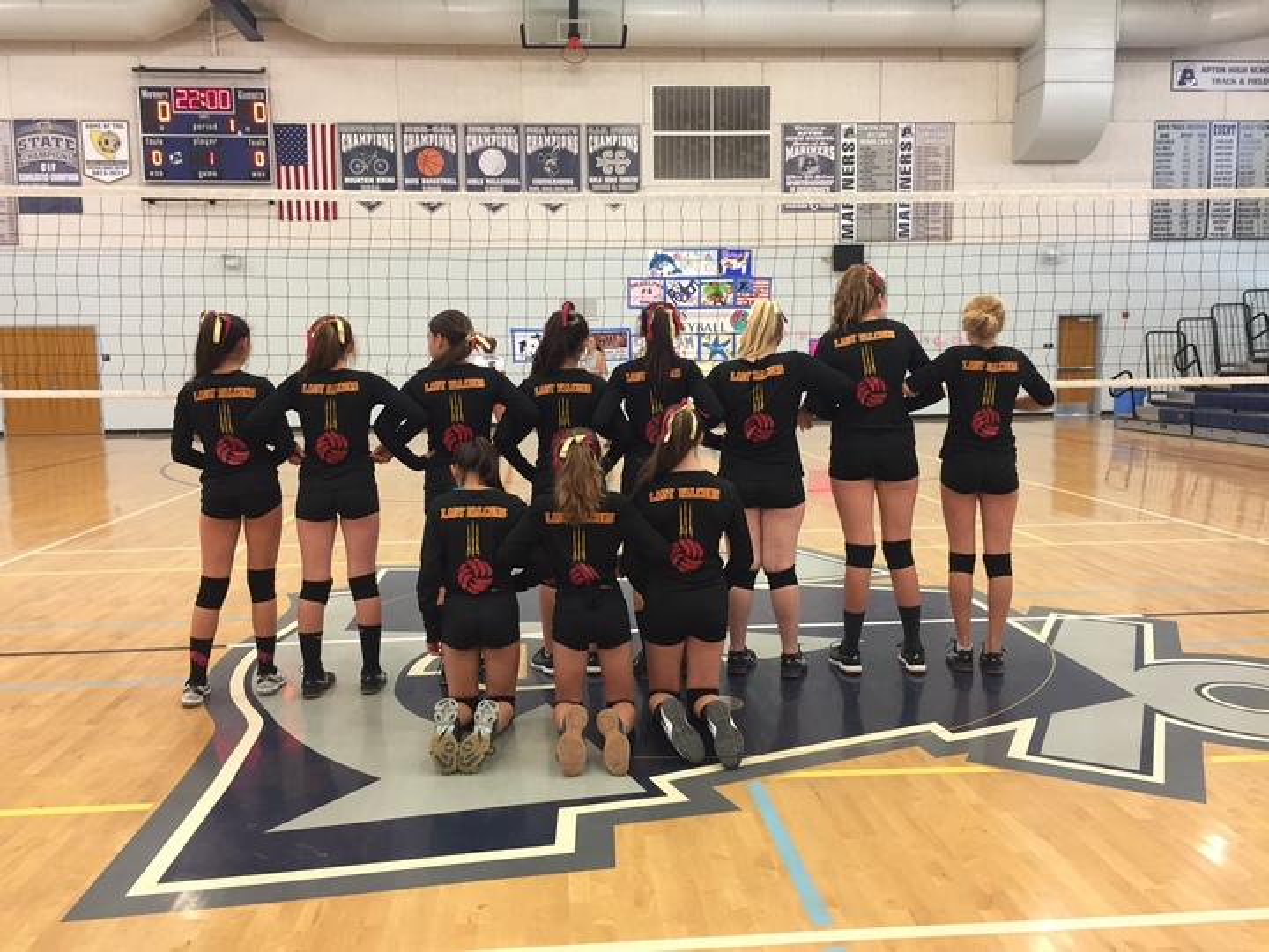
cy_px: 476
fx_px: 1063
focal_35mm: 29
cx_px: 634
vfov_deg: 48.2
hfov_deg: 61.7
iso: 100
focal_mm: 4.15
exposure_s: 1/30
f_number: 2.2
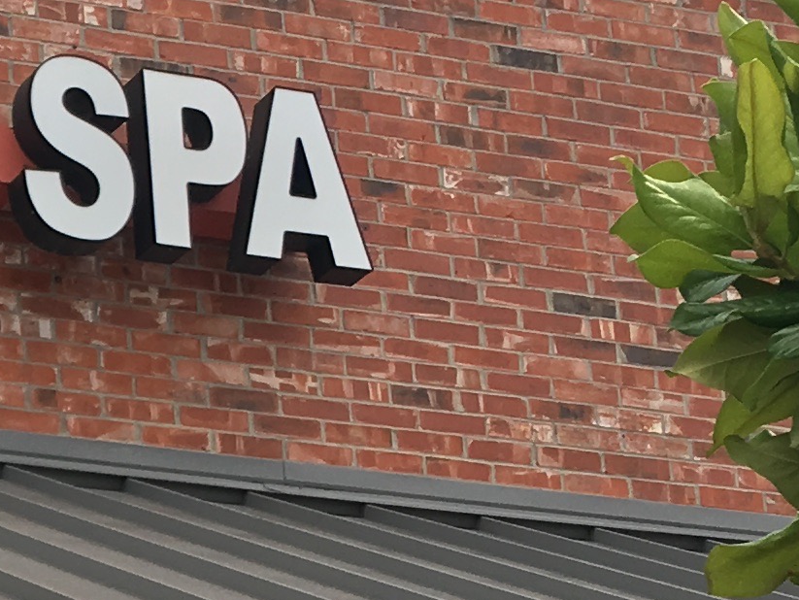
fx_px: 3279
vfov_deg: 10.3
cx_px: -412
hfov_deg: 13.1
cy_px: 699
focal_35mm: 142
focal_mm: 4.15
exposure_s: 1/569
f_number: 2.2
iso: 25
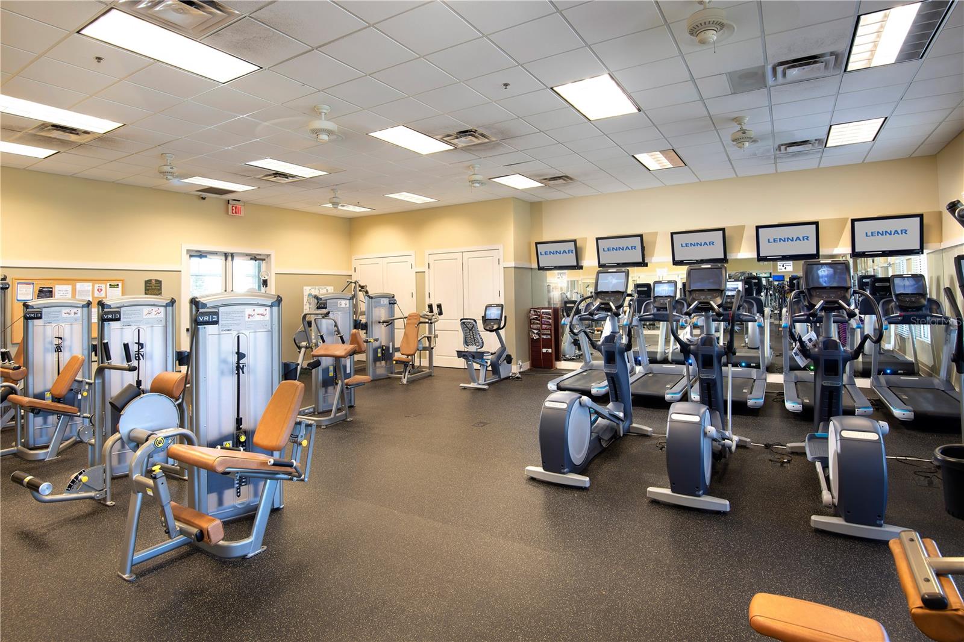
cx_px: 482
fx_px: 482
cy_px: 321
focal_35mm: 18
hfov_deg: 90.0
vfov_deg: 67.4
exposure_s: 2
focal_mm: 18
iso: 100
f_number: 9
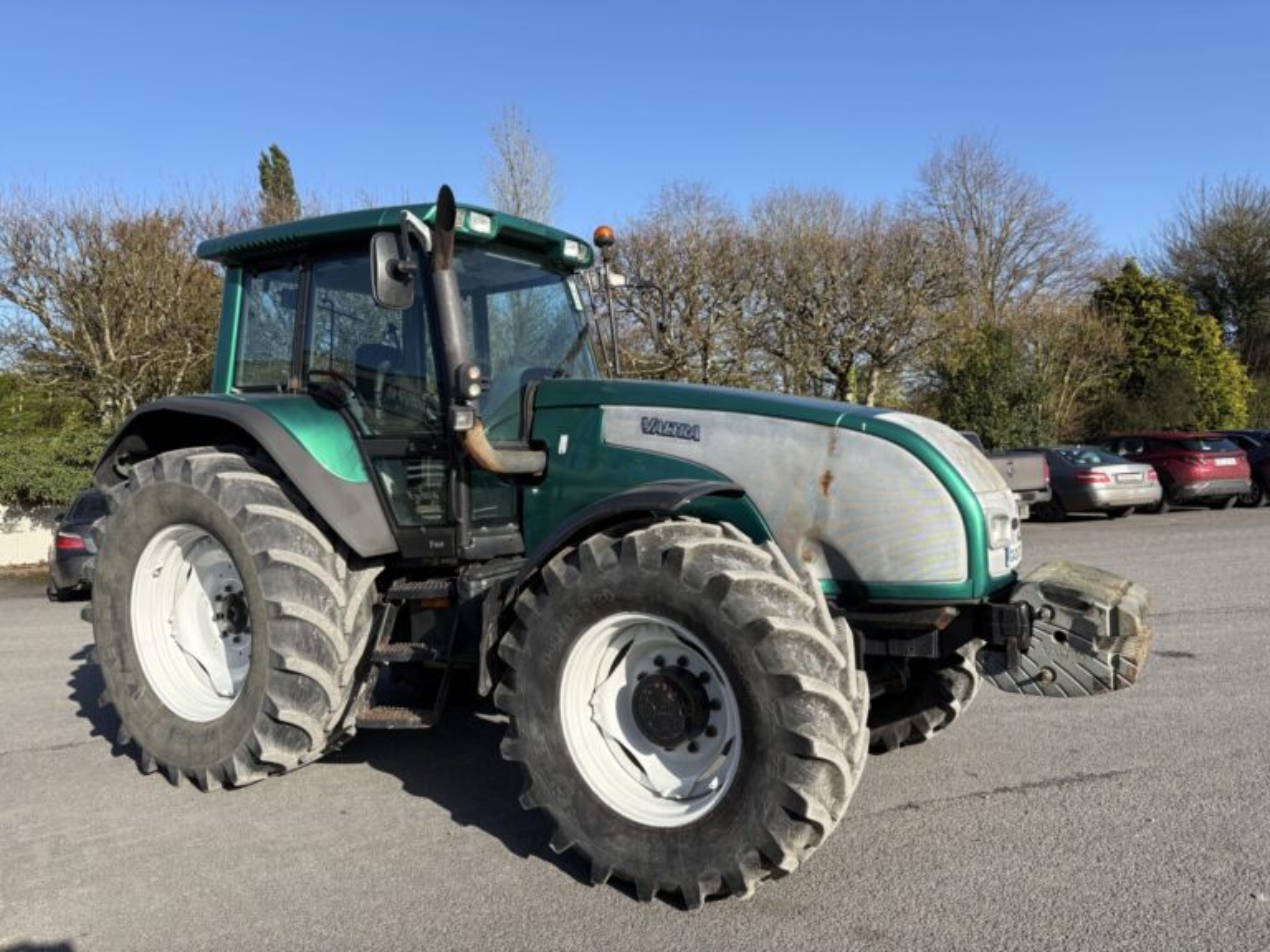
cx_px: 635
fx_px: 954
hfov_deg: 67.3
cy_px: 476
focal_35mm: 26
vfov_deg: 53.1
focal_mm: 5.96
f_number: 1.6
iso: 50
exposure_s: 1/2141
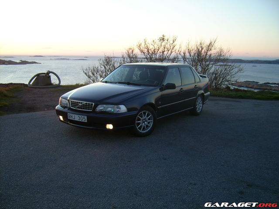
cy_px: 104
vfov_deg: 40.7
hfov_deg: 52.6
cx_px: 140
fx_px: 282
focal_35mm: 35
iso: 50
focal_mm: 5.95
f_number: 2.8
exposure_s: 1/104
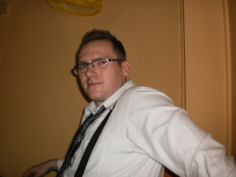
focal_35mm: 36
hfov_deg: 51.4
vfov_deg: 39.7
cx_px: 118
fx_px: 245
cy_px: 88
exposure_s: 1/30
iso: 125
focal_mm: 6.3
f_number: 3.1
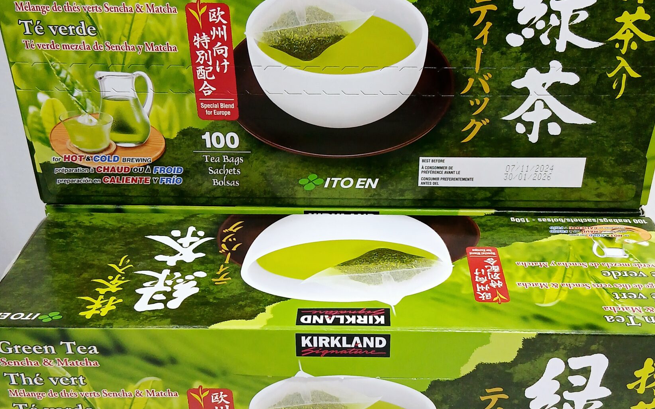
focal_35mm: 43
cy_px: 216
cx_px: 351
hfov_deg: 46.2
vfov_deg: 29.8
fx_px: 767
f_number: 1.8
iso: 160
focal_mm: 3.98
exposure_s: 1/50.3
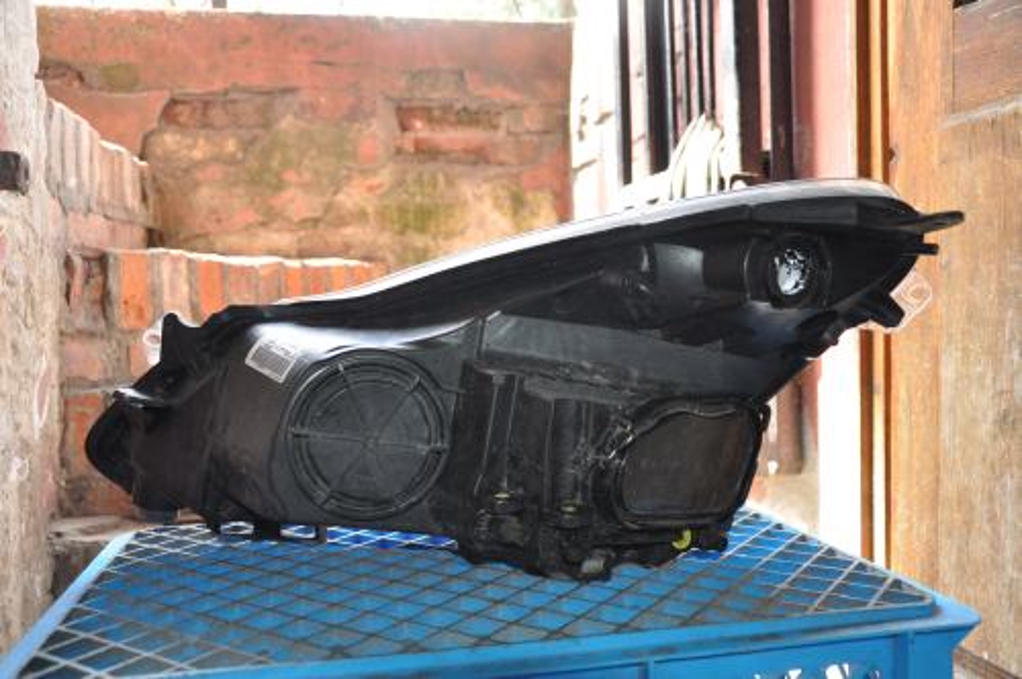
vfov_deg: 39.9
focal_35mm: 33
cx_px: 511
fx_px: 936
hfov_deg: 57.3
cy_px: 340
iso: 640
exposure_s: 1/125
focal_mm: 22
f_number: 3.8
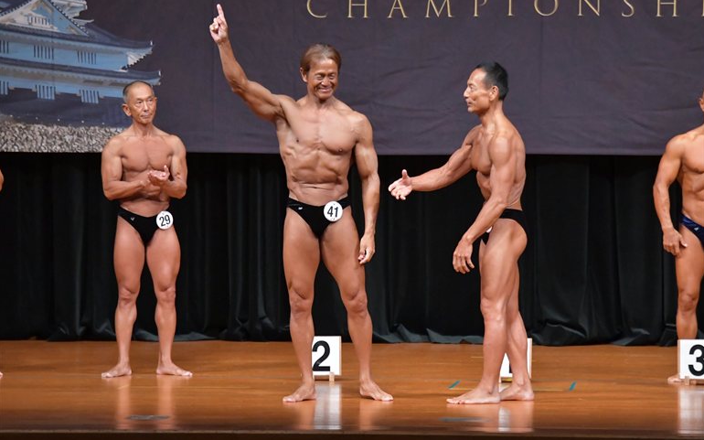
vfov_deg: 5.3
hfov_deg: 8.5
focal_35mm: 246
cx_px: 353
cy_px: 220
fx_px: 4719
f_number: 5.6
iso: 6400
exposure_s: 1/400
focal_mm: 160
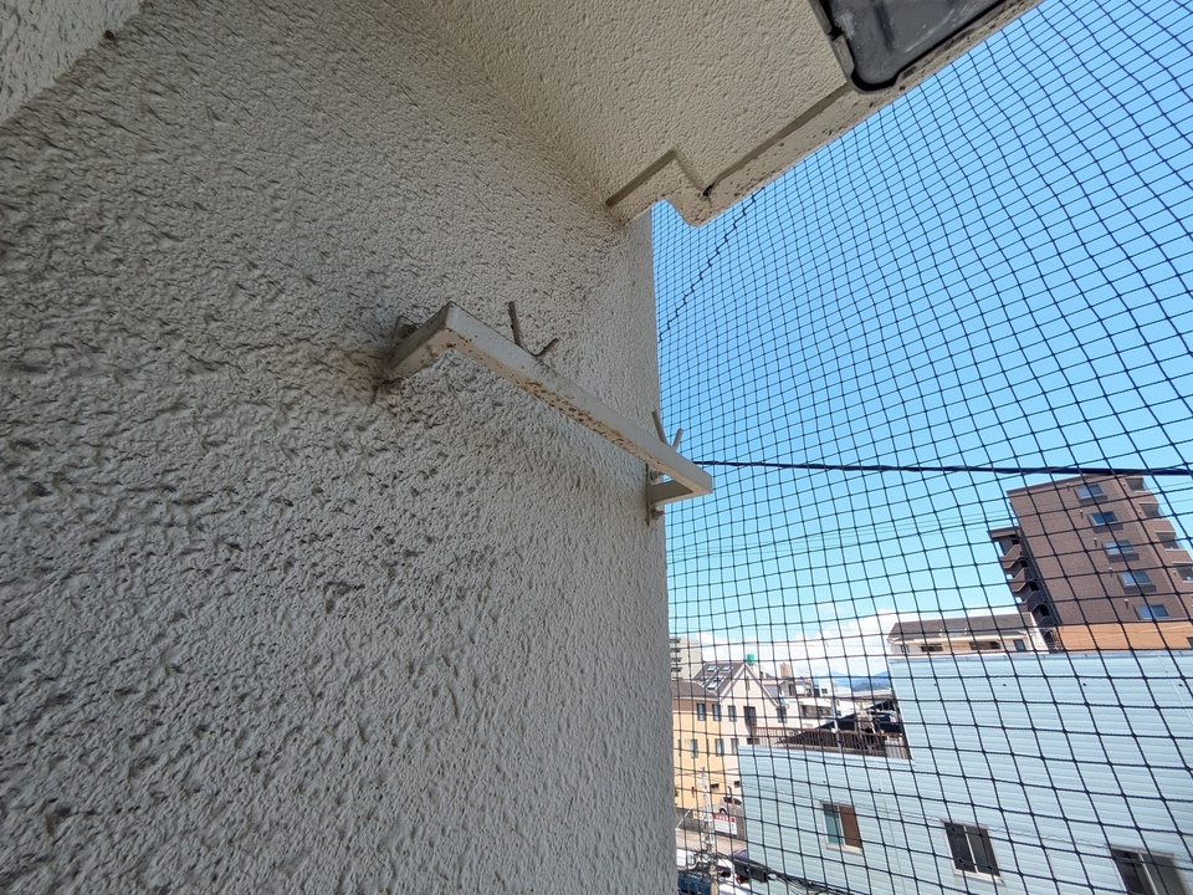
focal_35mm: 14
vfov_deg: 85.7
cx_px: 596
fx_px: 482
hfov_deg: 102.1
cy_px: 448
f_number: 2.2
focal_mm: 1.83
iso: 49
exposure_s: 1/456
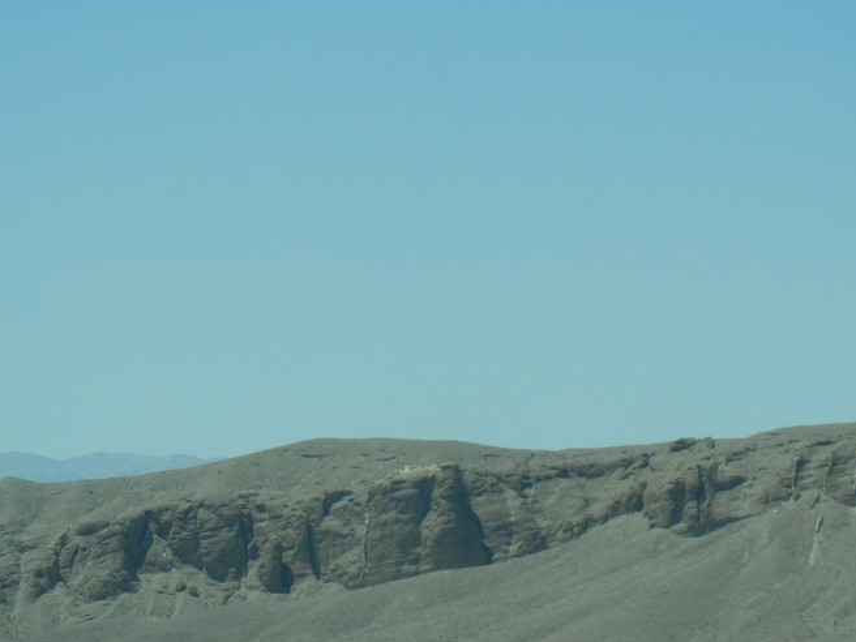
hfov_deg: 10.9
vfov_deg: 8.2
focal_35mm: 181
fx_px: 4476
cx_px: 458
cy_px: 427
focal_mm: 20.9
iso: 160
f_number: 9.2
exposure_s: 1/280
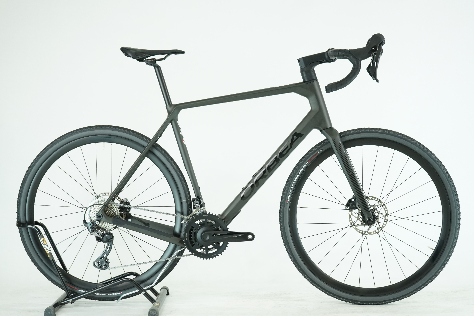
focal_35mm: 60
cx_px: 237
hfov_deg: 33.4
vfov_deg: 22.6
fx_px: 790
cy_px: 158
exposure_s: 1/200
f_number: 5
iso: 1600
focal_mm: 60
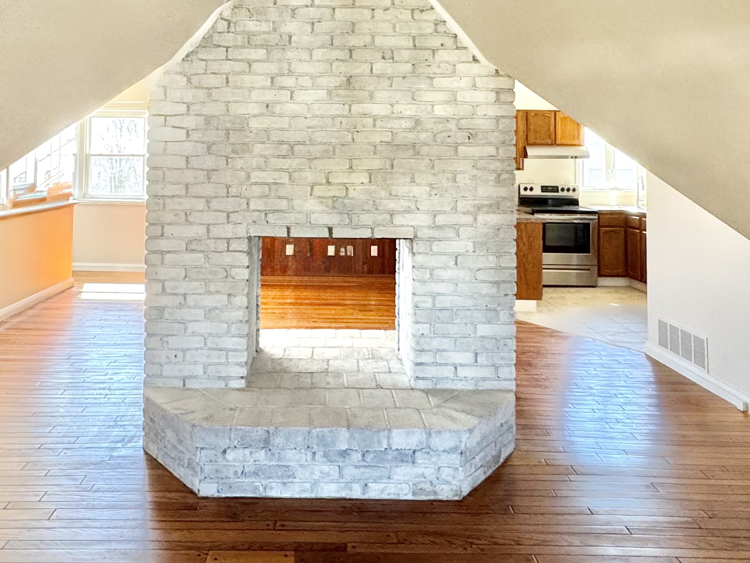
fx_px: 672
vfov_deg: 43.7
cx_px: 324
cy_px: 129
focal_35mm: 31
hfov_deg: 58.1
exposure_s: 1/99
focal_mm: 2.22
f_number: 2.2
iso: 250
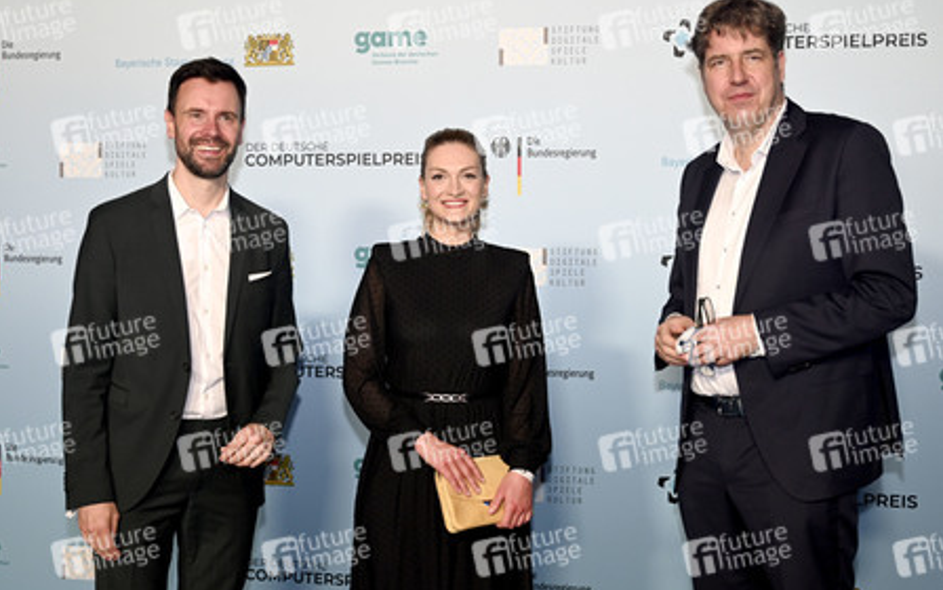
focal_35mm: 40
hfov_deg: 49.3
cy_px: 289
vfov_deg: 32.0
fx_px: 1028
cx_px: 470
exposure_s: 1/160
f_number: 4
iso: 1000
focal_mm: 39
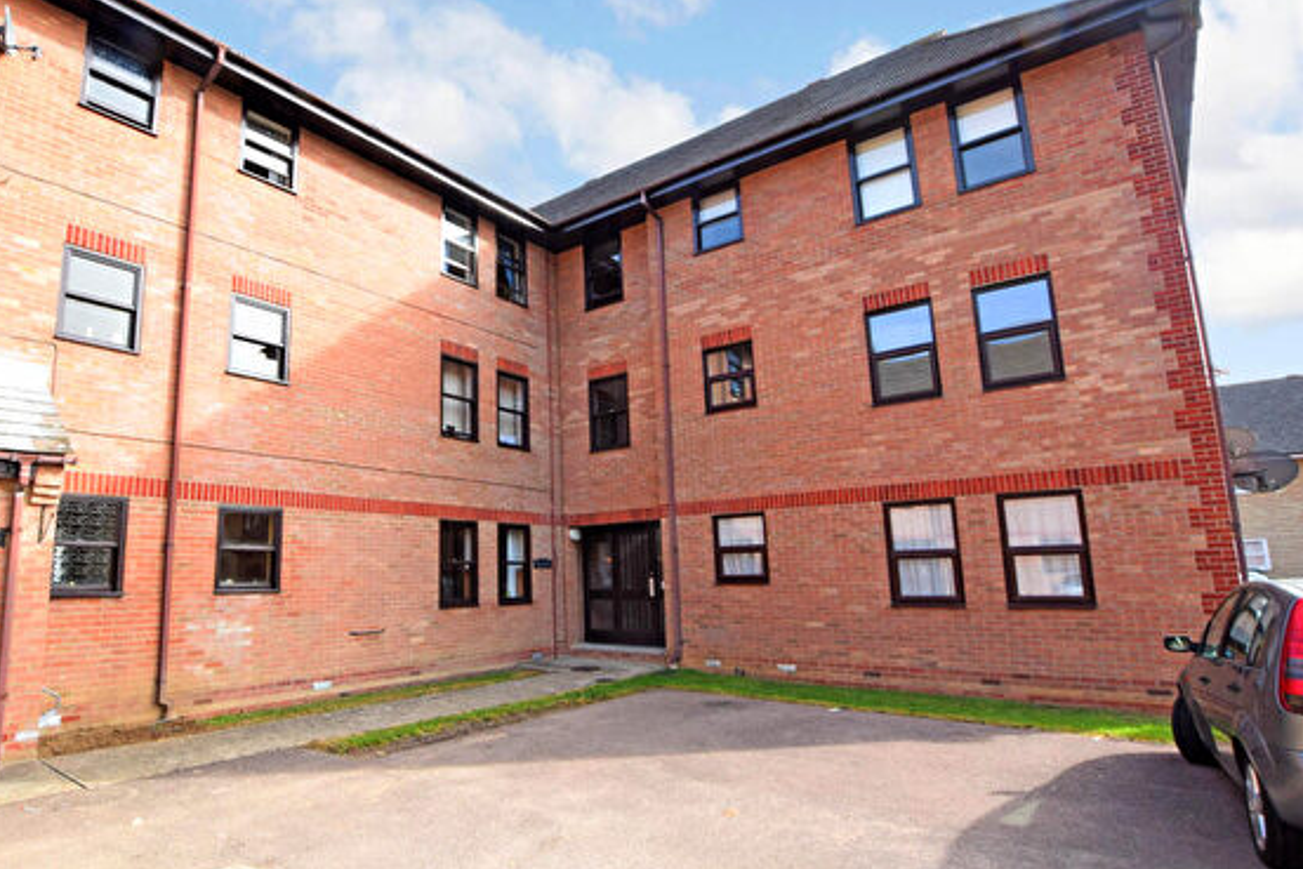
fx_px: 688
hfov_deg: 85.6
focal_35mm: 19
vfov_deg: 64.6
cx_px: 509
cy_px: 444
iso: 100
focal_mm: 10
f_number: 11
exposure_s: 1/20
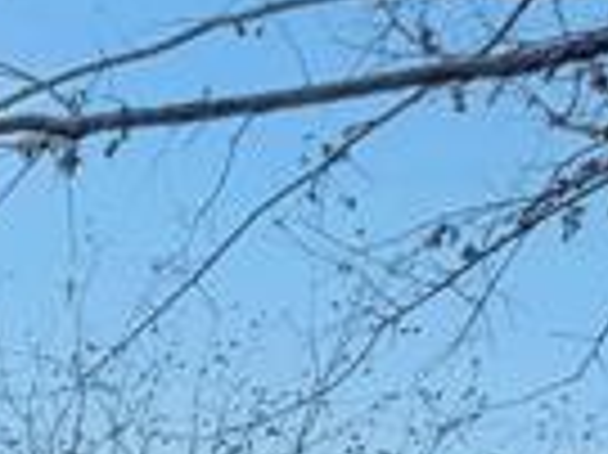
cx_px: -1500
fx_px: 3194
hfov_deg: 8.3
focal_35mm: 182
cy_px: 1452
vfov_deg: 7.1
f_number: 1.78
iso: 80
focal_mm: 6.76
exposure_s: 1/2331
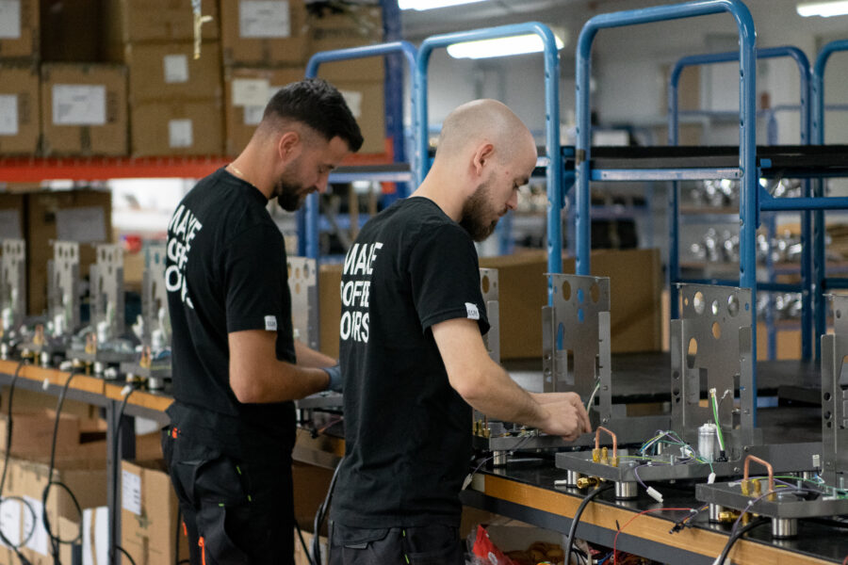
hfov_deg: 19.5
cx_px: 424
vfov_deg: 13.0
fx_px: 2473
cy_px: 282
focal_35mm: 105
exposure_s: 1/800
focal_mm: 70
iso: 1600
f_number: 2.8
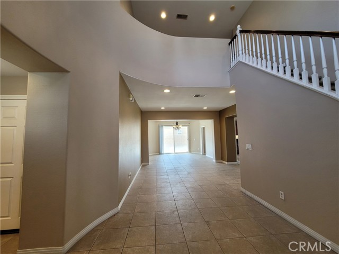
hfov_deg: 106.2
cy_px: 127
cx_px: 170
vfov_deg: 89.9
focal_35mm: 13
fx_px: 127
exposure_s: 1/60
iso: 125
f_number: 2.2
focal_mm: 2.2
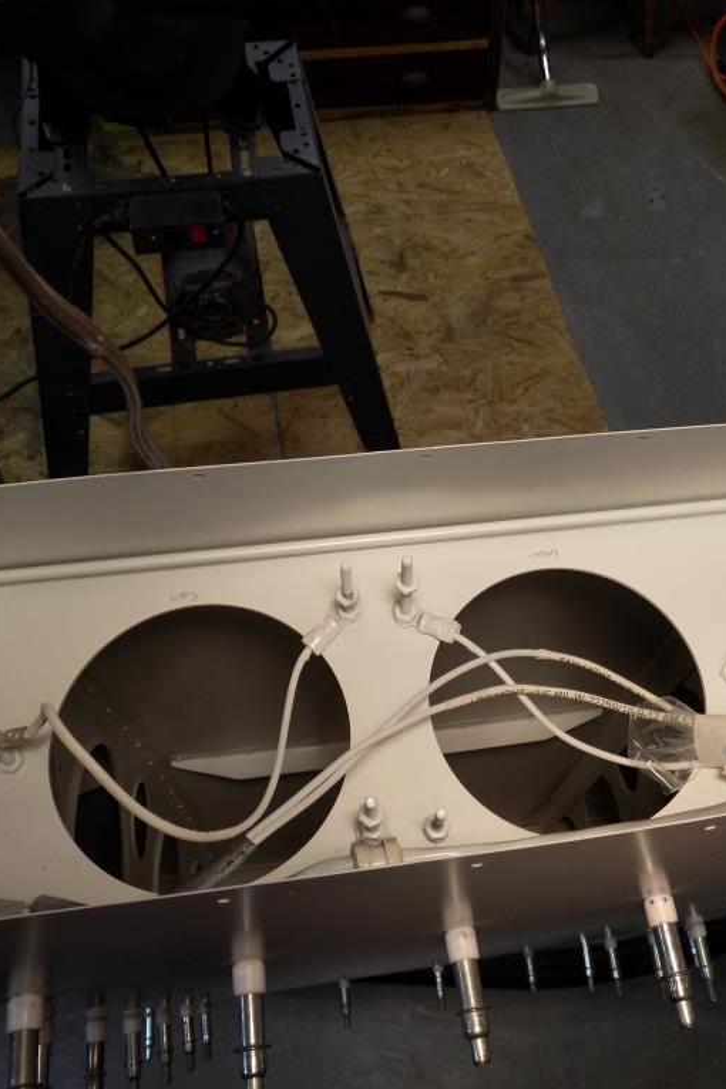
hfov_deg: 40.7
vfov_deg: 58.7
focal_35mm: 32
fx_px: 968
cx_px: 471
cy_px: 544
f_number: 3.1
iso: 80
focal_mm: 4
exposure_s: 1/30
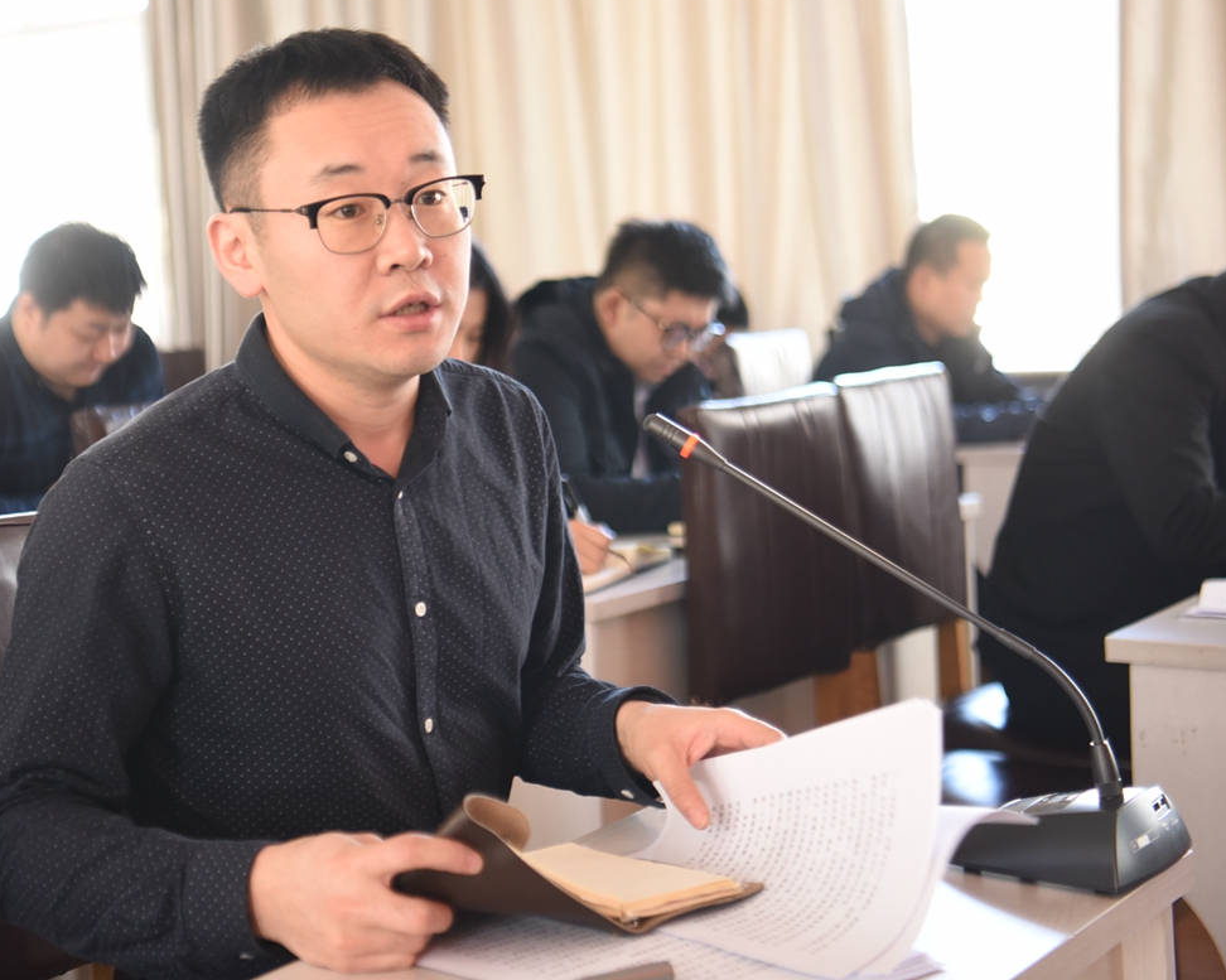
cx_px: 464
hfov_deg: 29.5
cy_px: 411
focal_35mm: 64
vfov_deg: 23.8
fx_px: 2322
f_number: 2.8
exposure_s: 1/80
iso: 800
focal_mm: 48
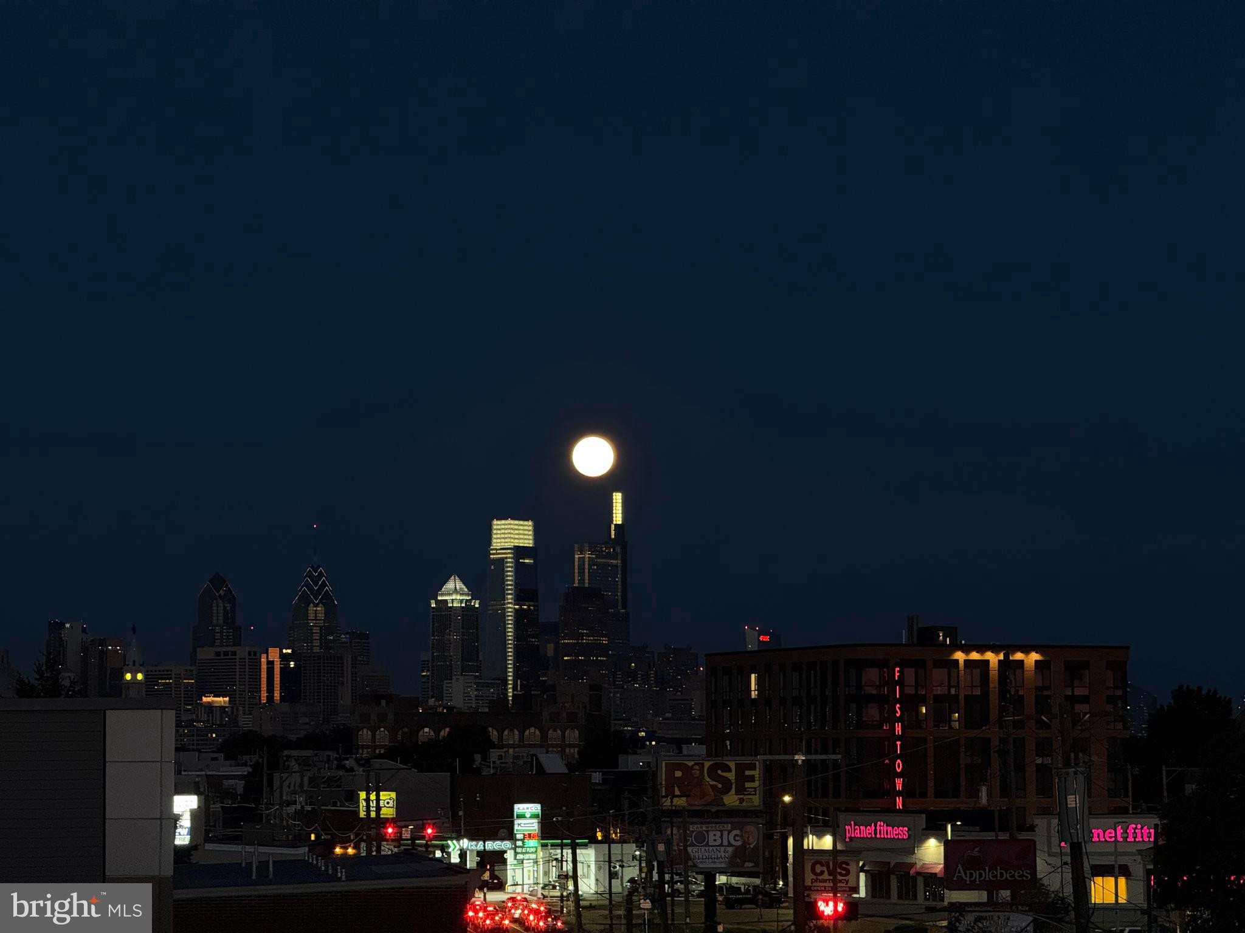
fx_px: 4316
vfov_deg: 12.3
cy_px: 466
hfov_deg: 16.4
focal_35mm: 120
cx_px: 622
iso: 500
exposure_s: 1/40
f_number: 2.8
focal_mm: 15.66
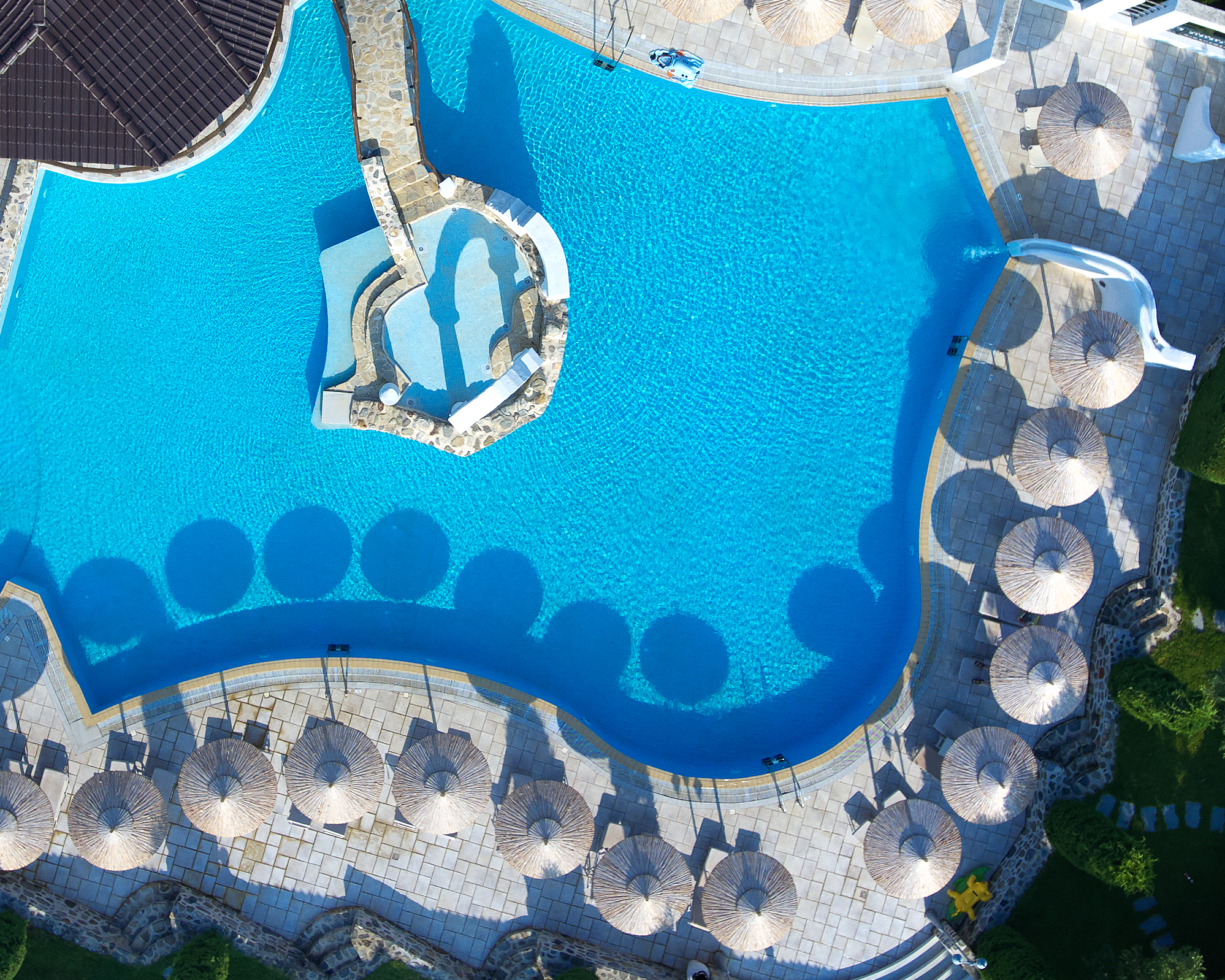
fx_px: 1414
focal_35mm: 39
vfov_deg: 37.8
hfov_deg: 46.3
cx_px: 430
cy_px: 317
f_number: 2.8
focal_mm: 3.61
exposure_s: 1/640
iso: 100
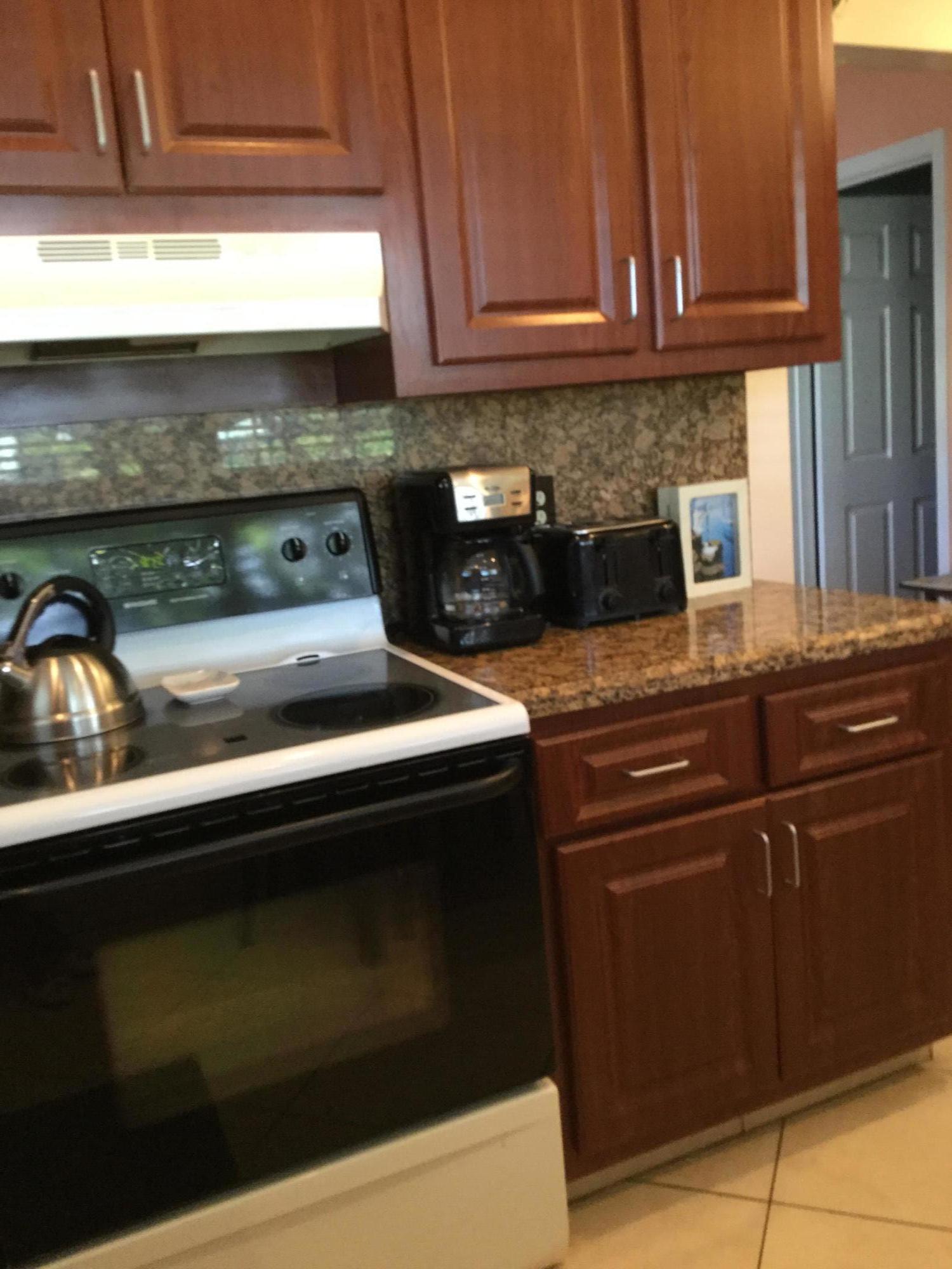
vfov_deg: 58.4
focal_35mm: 31
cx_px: 476
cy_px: 634
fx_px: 1137
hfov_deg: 45.4
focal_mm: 3.3
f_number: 2.4
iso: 100
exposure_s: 1/30
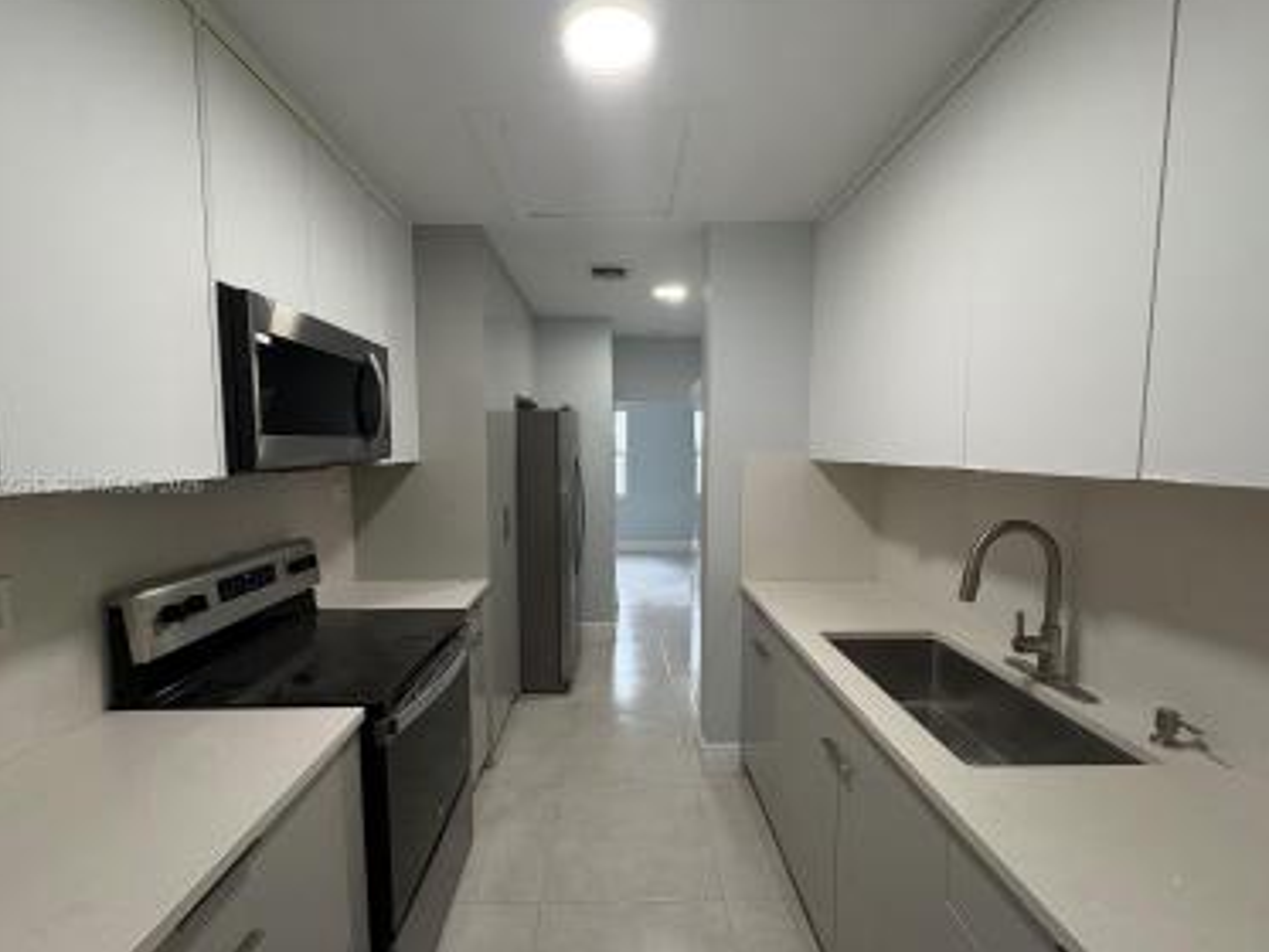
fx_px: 550
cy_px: 486
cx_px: 619
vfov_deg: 81.8
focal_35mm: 15
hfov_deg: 98.1
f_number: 2.2
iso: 200
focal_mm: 2.22
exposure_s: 1/60
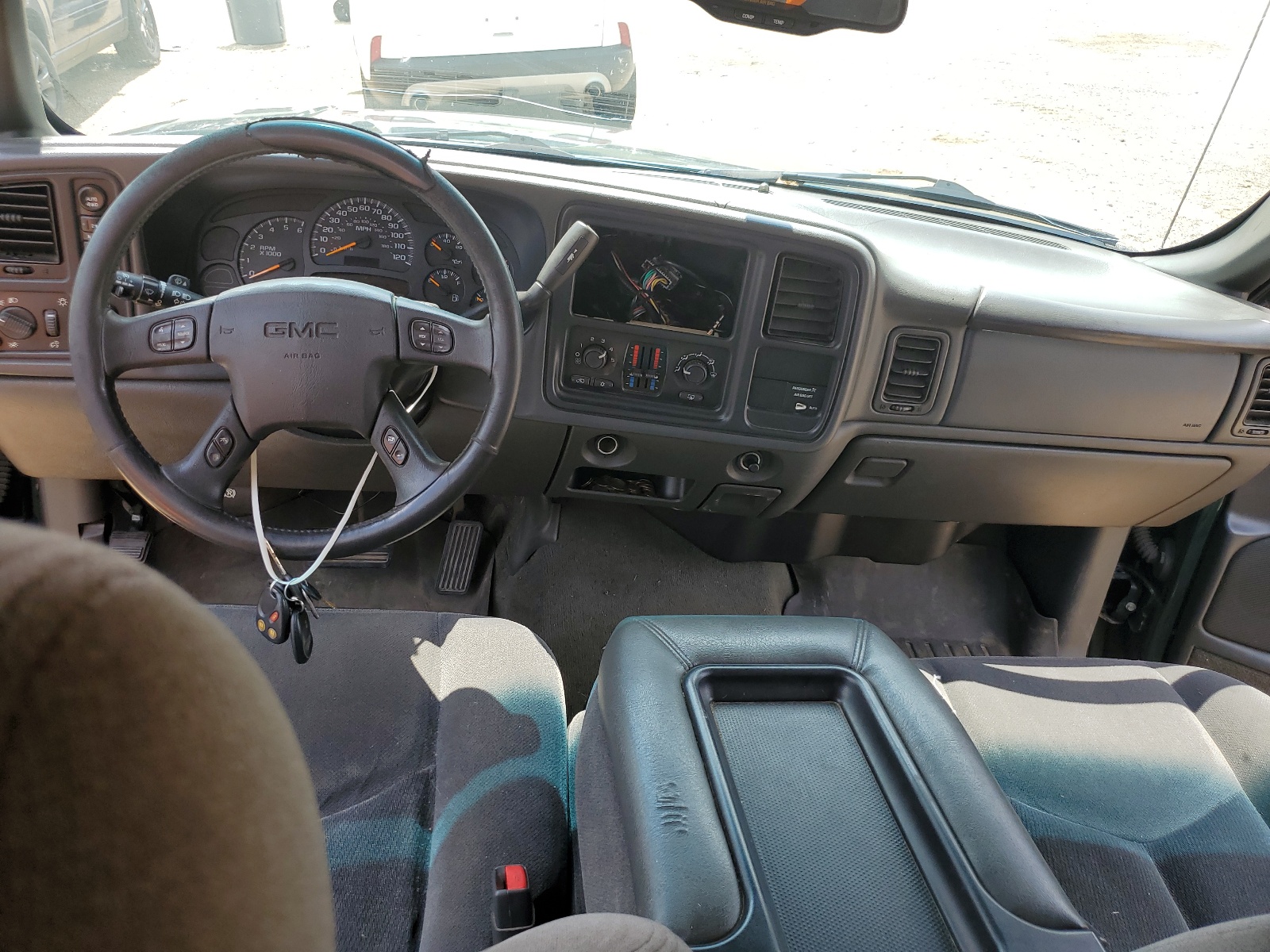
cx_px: 635
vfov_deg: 53.1
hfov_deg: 67.3
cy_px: 476
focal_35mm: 26
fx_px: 954
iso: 50
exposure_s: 1/476
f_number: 1.5
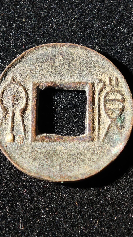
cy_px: 118
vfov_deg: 16.5
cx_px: 65
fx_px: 815
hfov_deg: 9.3
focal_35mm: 130
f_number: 2
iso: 250
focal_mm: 9
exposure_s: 1/100
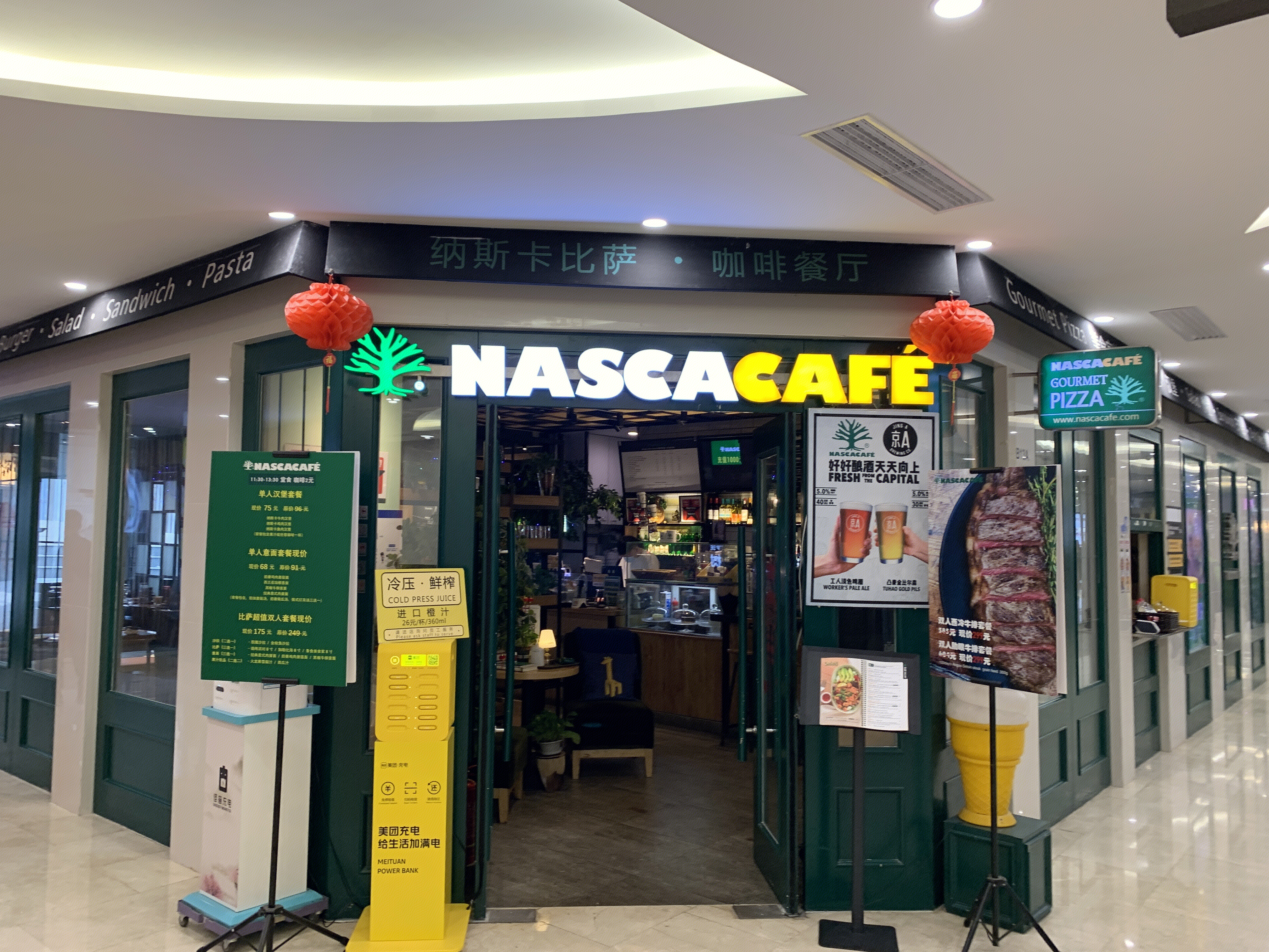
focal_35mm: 26
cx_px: 634
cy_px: 476
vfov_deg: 53.1
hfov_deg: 67.3
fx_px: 953
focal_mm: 4.25
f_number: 1.8
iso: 64
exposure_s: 1/50
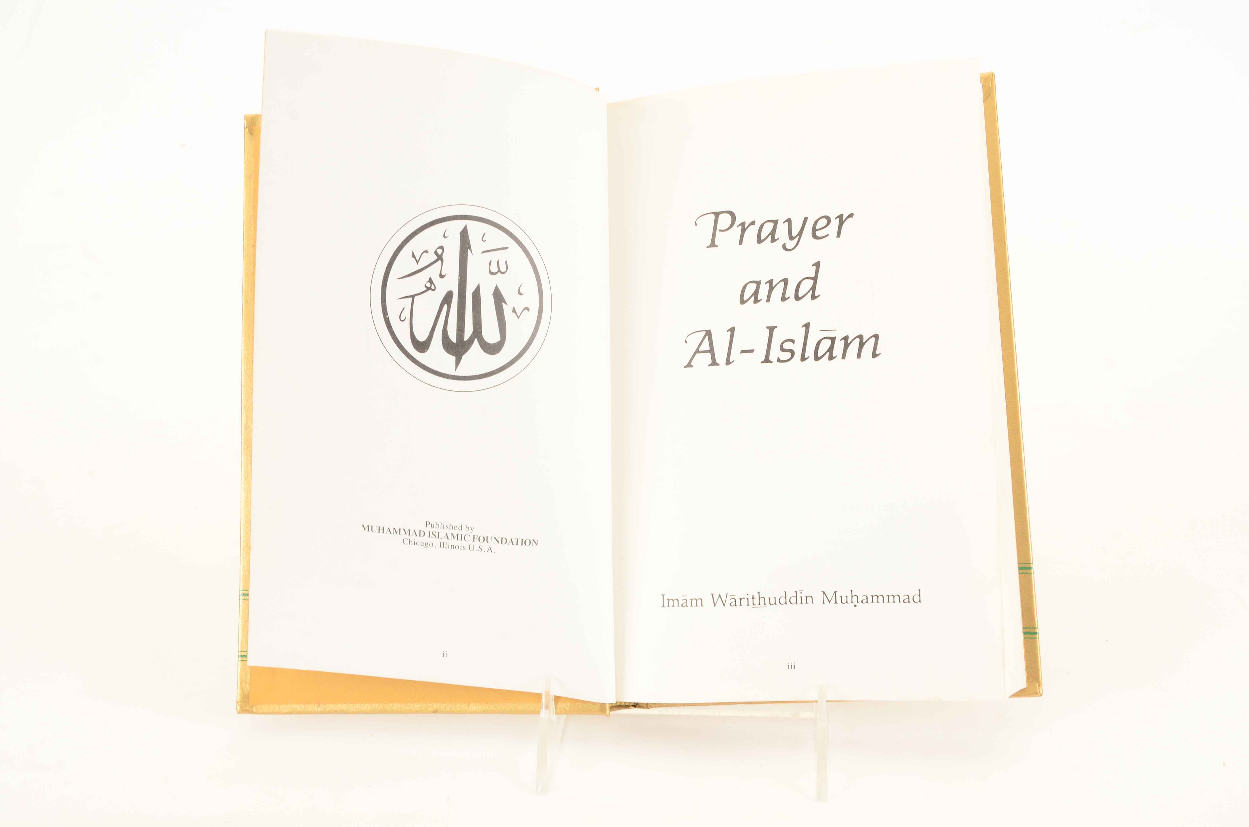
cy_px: 414
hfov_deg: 46.5
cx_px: 624
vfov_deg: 31.8
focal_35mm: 42
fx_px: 1454
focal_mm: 28
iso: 400
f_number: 11
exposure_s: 1/80
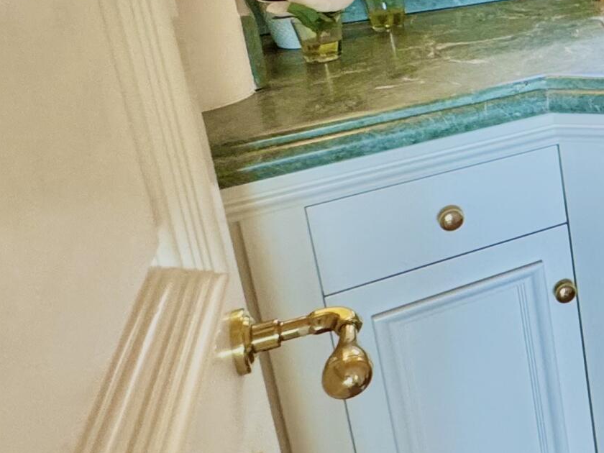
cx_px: 948
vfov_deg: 27.7
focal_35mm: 50
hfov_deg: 25.9
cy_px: 17
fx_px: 872
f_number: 2.2
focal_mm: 2.22
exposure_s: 1/60
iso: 200
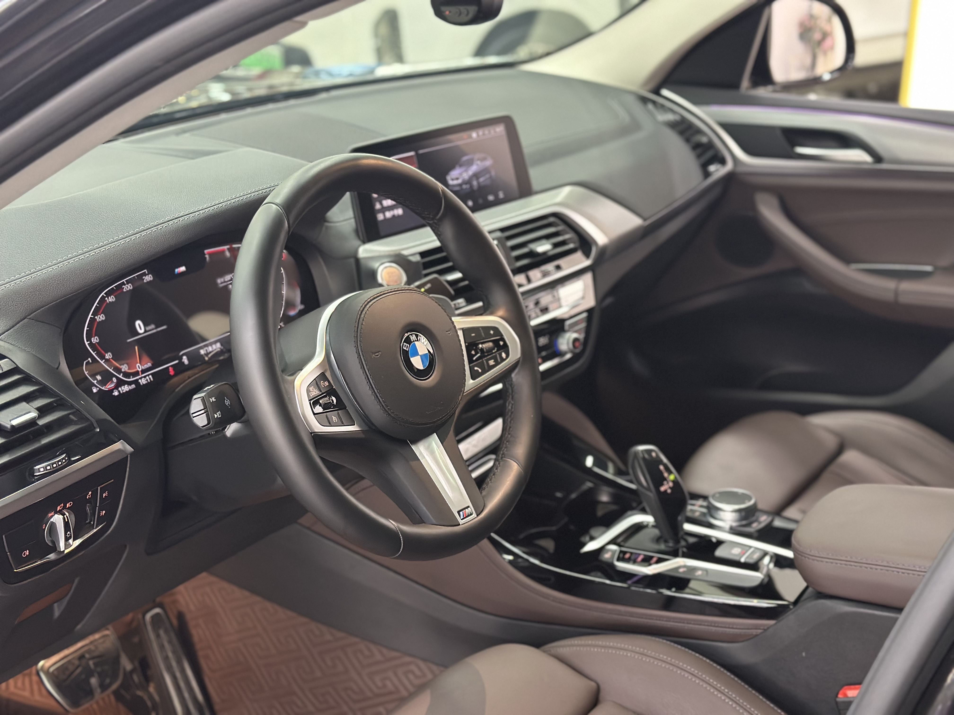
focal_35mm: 48
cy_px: 358
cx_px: 477
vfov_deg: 30.3
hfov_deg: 39.7
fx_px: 1323
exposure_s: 1/40
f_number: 1.78
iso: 500
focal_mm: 6.86
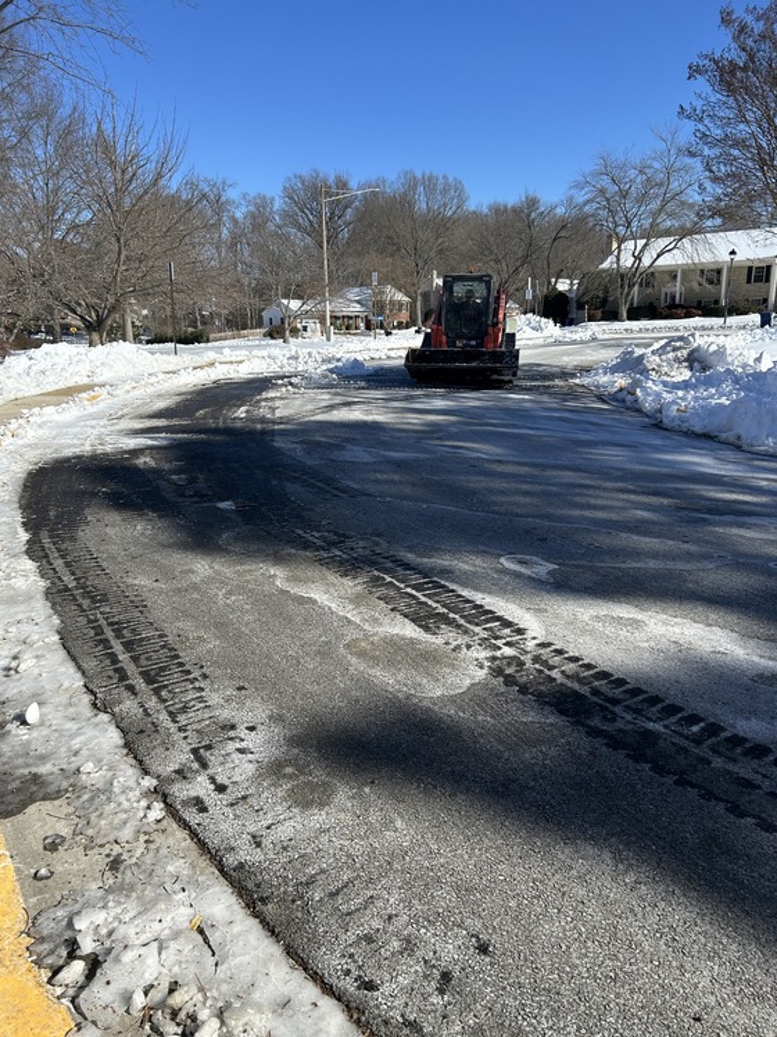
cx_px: 388
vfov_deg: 67.3
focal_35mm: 26
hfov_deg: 53.1
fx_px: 778
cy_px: 518
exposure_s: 1/4444
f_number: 1.5
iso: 50
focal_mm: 5.7
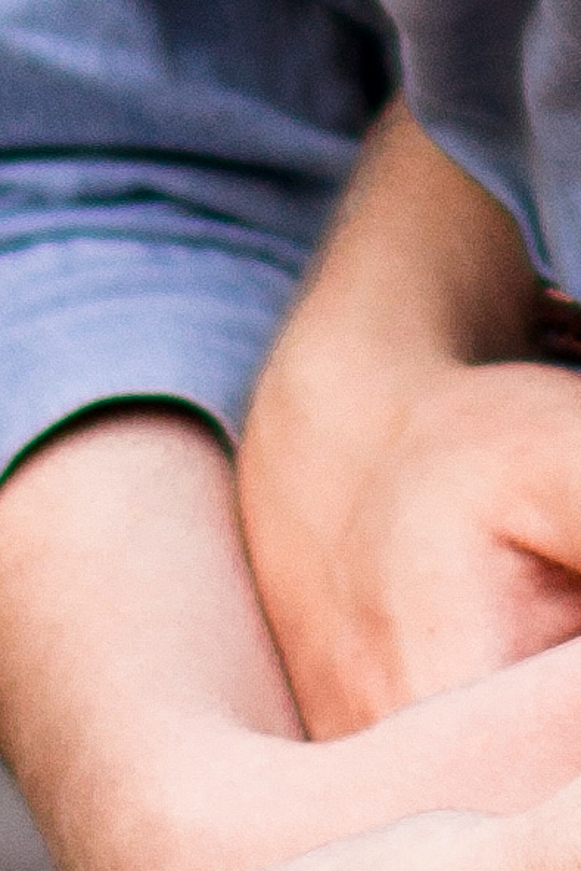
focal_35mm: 995
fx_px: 24083
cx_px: 1624
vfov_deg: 2.1
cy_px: -1533
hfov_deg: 1.4
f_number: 1.8
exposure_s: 1/250
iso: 200
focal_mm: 85
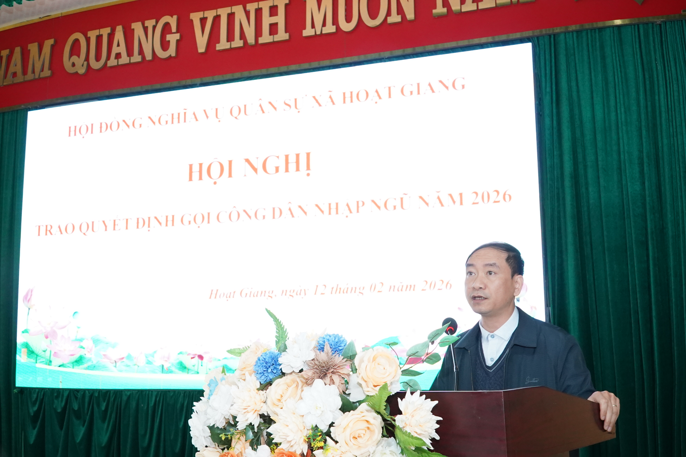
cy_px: 228
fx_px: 686
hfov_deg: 53.1
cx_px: 343
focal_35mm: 36
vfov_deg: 36.9
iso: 4000
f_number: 8
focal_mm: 24
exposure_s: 1/60
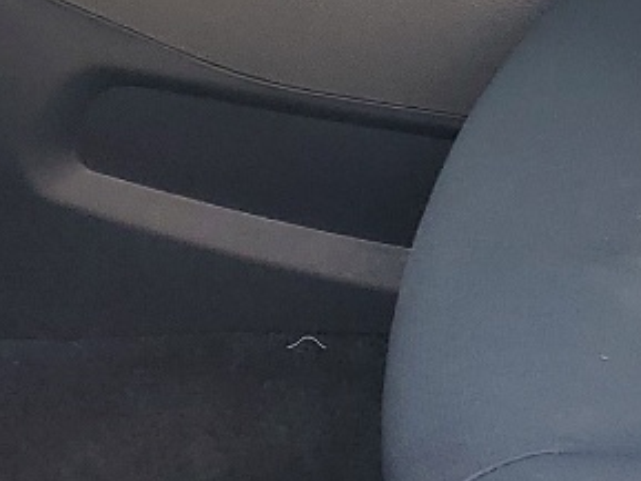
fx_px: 2668
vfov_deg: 10.0
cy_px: -202
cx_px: 949
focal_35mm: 144
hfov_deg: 13.0
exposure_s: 1/156
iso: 50
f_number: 1.5
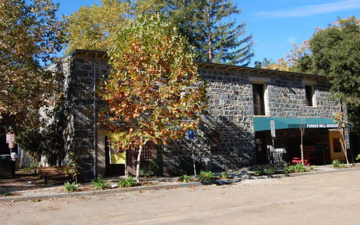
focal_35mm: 37
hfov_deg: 52.8
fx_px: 363
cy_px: 105
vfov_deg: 34.4
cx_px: 181
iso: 200
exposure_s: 1/60
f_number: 16
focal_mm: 24
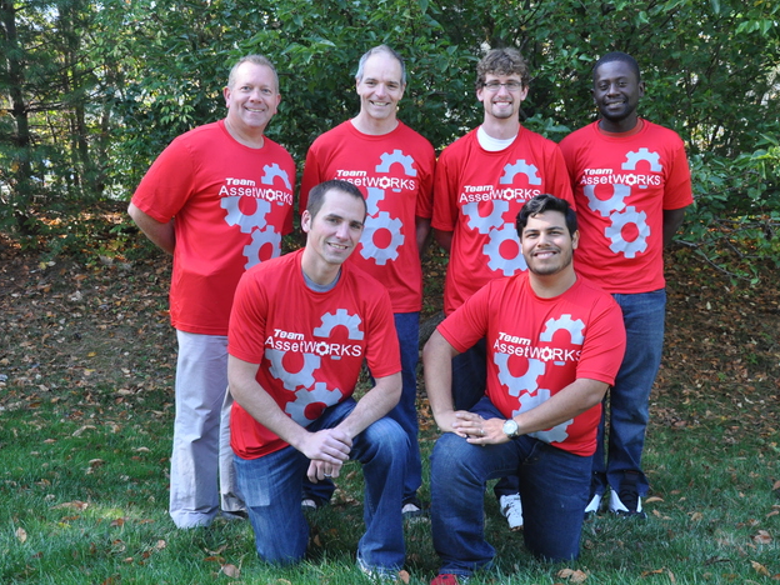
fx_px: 936
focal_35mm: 42
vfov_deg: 34.7
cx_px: 429
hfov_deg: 45.2
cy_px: 294
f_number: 9
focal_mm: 25
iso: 1000
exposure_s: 1/320
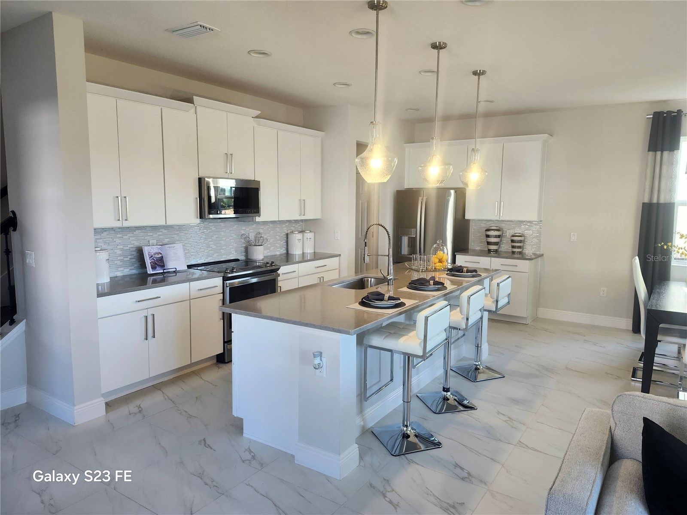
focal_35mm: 23
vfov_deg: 58.9
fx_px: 456
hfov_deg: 73.9
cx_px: 344
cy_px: 258
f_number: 1.8
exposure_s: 1/120
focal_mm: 5.54
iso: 200
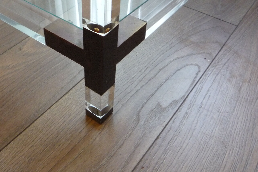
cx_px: 107
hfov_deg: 48.3
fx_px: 287
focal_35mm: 40
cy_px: 66
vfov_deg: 33.3
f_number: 3.3
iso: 400
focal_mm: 5.2
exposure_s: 1/30
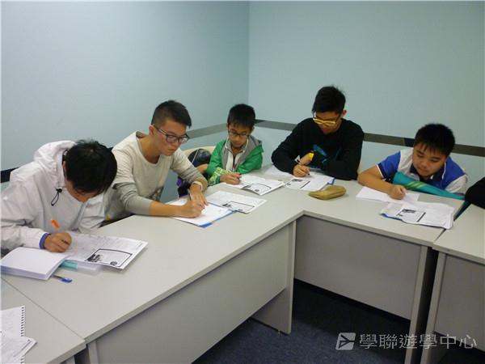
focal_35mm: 29
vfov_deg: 48.2
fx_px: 406
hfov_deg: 61.7
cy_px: 182
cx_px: 242
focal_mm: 5.2
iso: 400
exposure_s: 1/30
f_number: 3.3
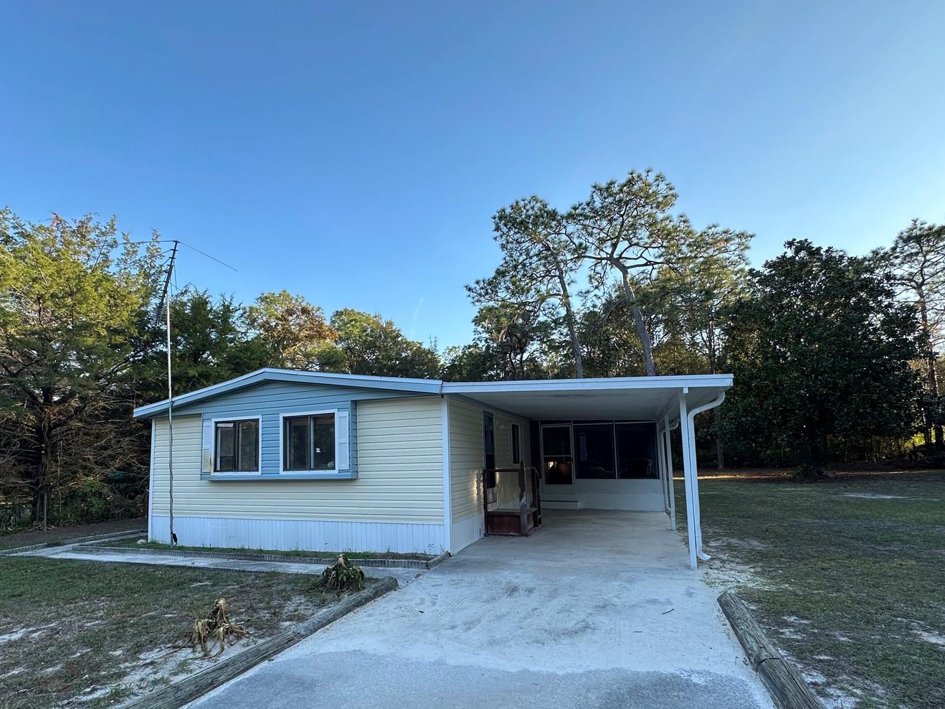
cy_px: 421
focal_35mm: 17
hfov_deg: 91.0
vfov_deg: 74.0
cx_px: 449
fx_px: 464
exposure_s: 1/399
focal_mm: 2.22
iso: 40
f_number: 2.2
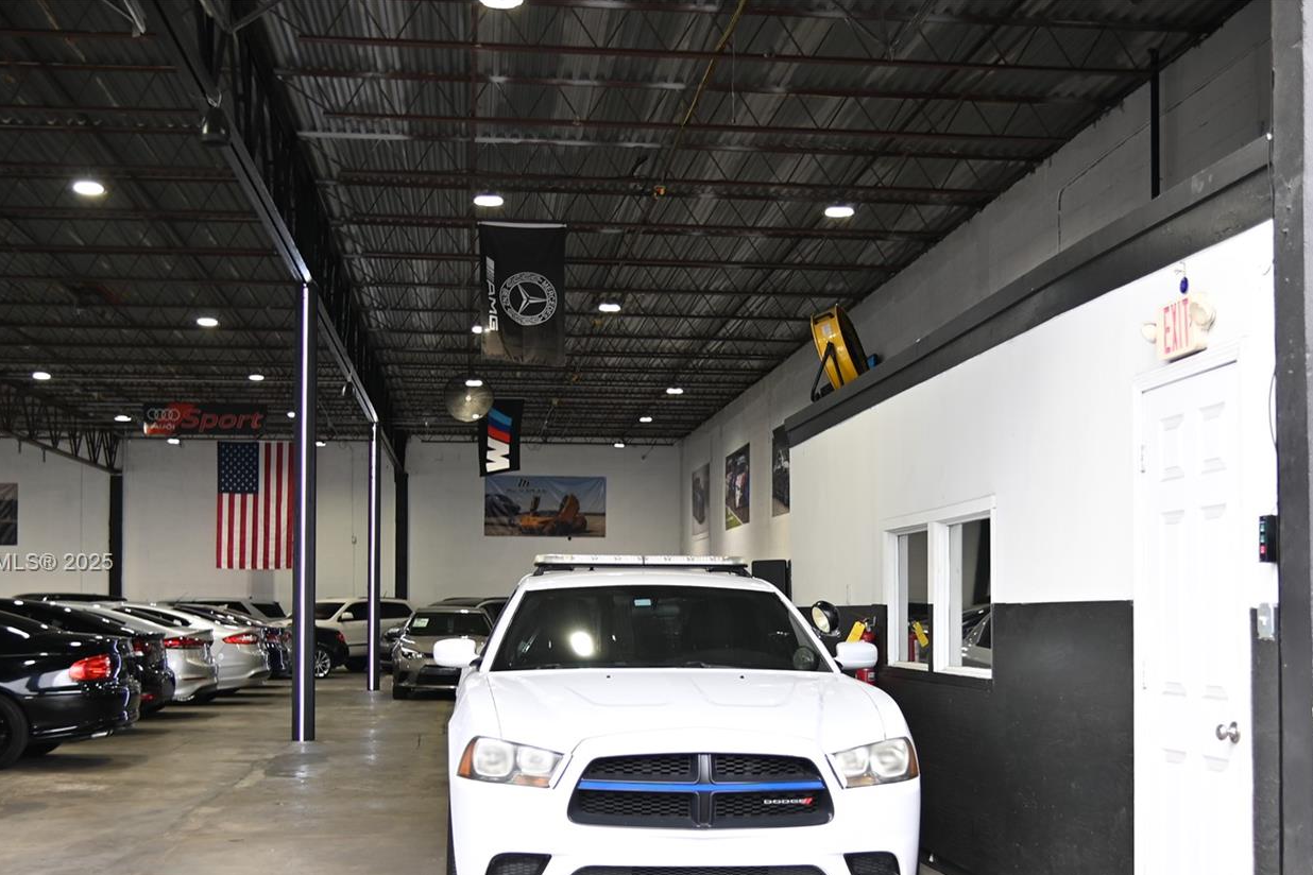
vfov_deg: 30.3
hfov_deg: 44.5
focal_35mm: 44
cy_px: 564
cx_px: 624
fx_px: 1605
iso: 100
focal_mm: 23
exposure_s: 1/250
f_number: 1.8
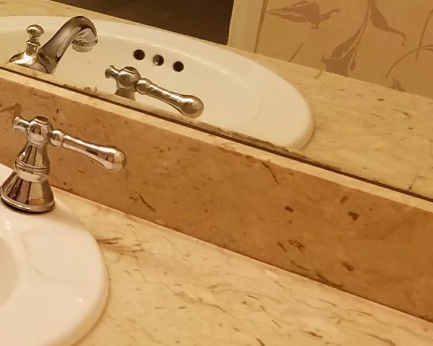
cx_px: -301
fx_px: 1307
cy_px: -83
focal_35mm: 102
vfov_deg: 14.6
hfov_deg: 16.3
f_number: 1.7
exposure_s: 1/120
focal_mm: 4.2
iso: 64
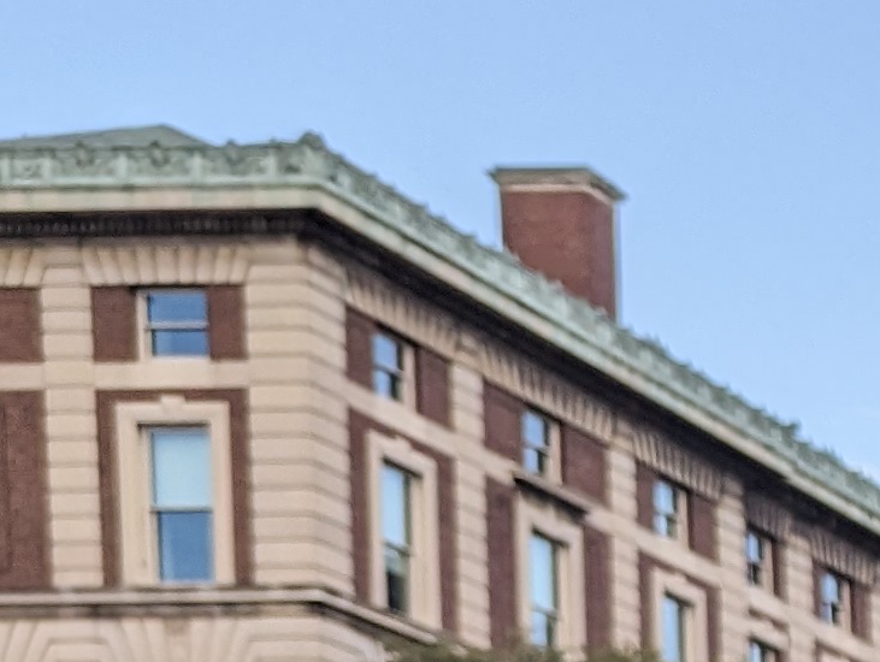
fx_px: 3410
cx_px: 2416
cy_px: 1609
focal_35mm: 134
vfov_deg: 9.7
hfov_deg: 11.1
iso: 37
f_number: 1.85
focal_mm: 6.81
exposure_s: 1/376
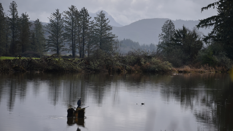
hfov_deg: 12.0
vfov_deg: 6.8
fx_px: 1106
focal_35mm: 179
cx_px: 116
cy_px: 65
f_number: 5.6
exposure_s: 1/400
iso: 140
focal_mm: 170
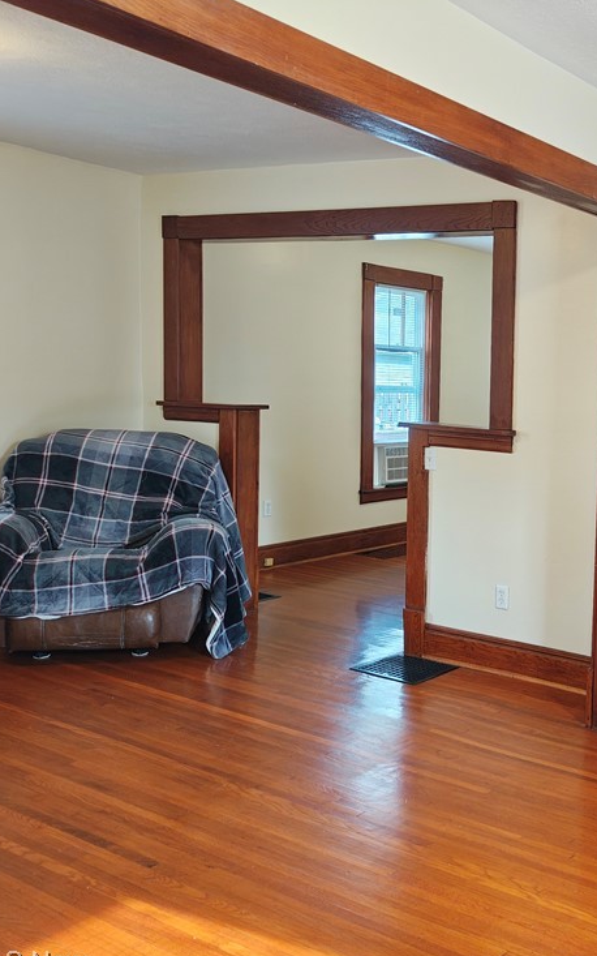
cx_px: 626
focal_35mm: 37
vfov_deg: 52.7
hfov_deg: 31.3
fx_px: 963
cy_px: 490
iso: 888
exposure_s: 1/60
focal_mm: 4.68
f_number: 1.7
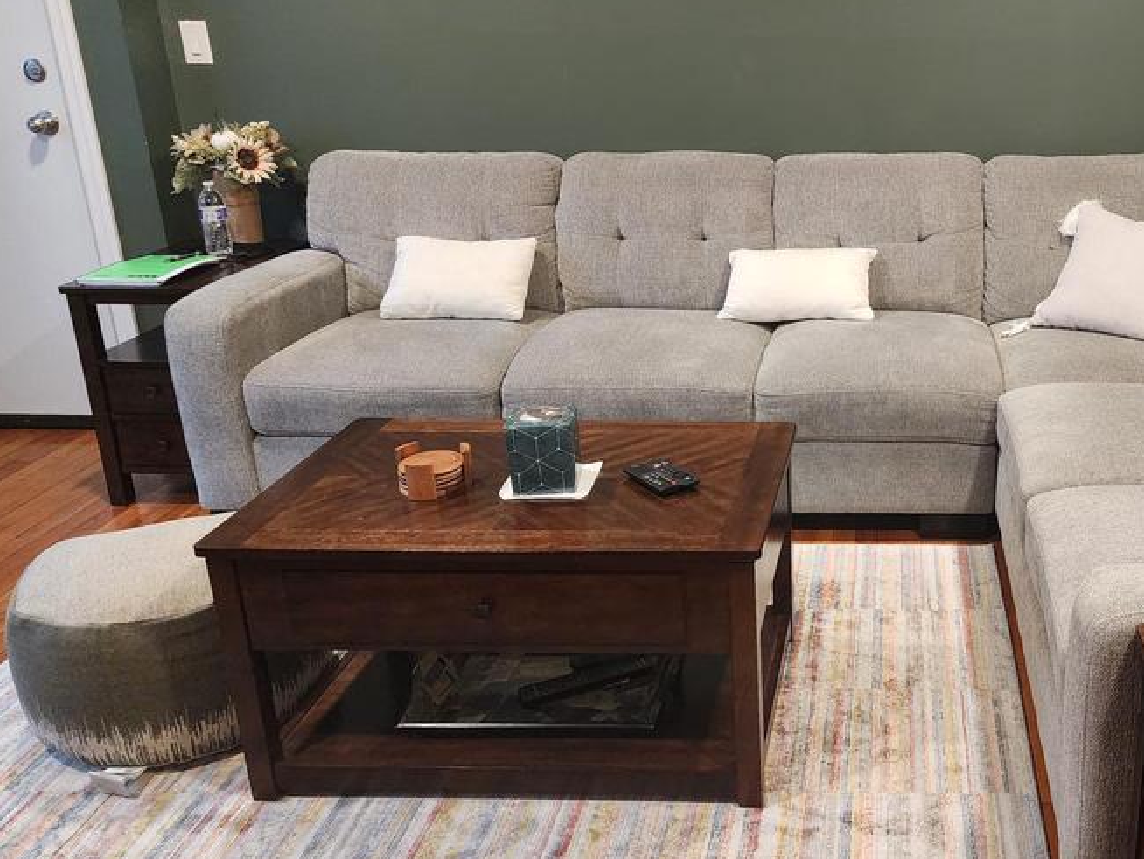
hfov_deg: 48.9
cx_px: 883
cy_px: 373
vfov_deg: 39.6
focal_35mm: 36
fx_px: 1190
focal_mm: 6.4
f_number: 1.8
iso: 800
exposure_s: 1/120
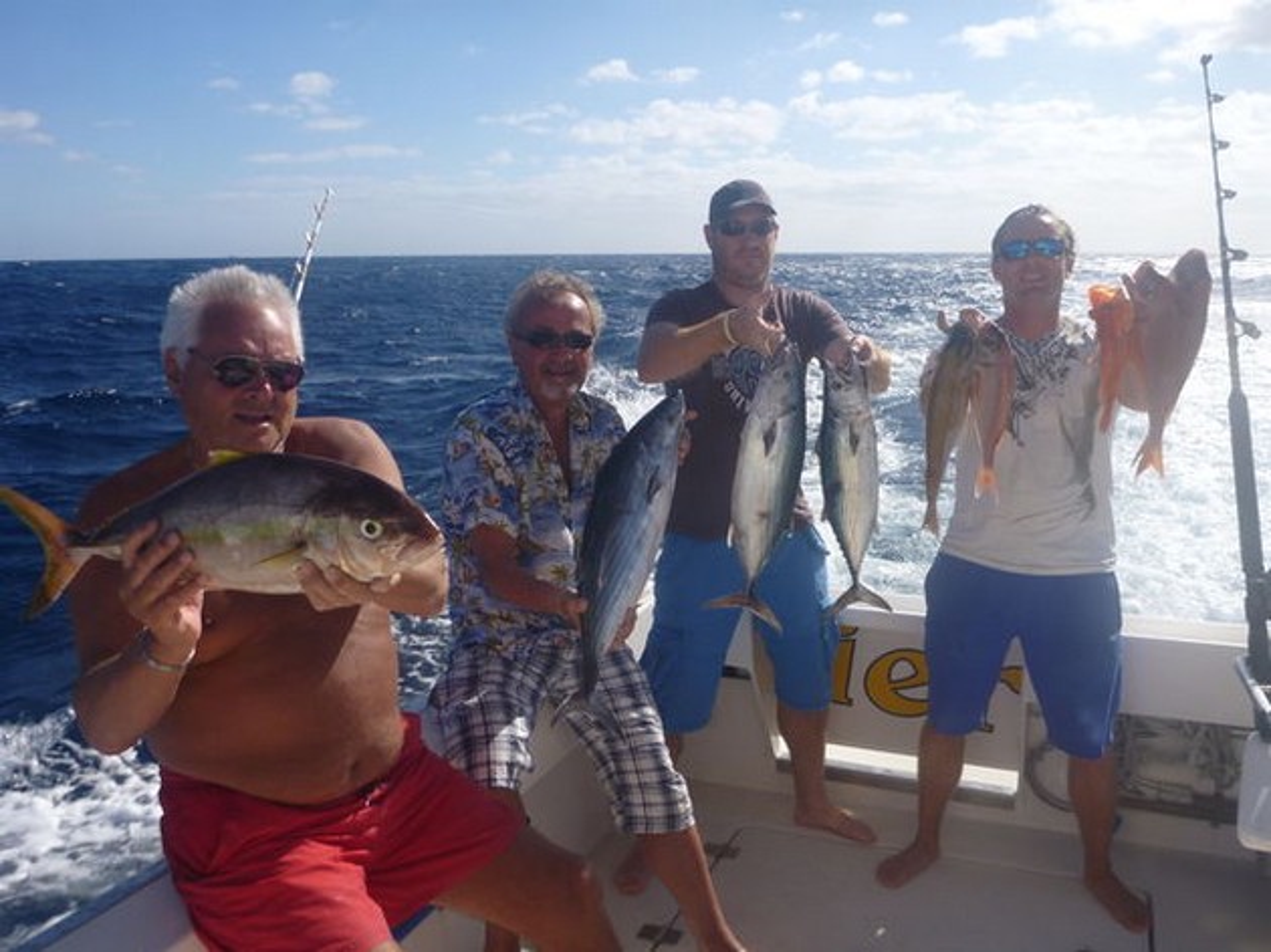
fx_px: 1028
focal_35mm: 28
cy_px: 476
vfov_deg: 49.7
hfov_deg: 63.5
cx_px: 636
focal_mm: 4.9
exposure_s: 1/160
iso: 100
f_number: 10
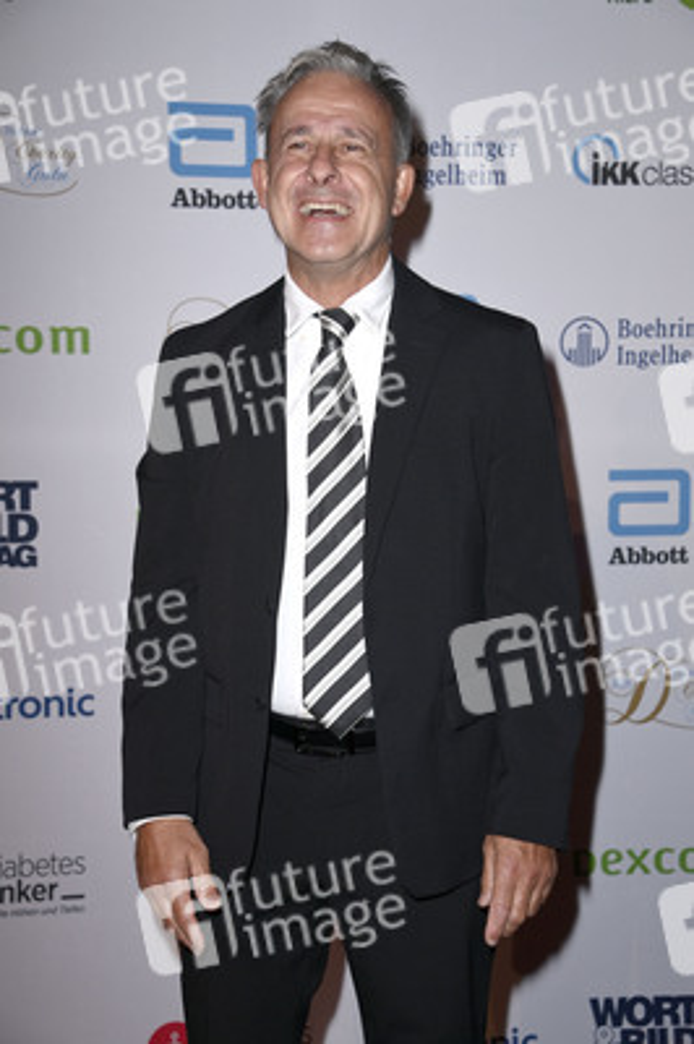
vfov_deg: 28.9
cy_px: 522
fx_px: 2028
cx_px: 347
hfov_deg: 19.4
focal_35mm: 70
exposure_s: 1/200
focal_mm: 70
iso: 640
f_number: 5.6
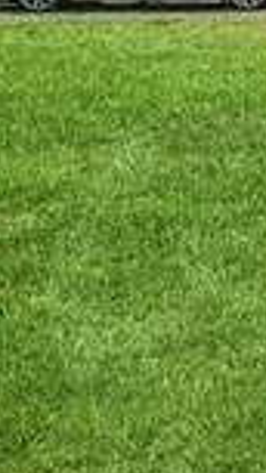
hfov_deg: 9.7
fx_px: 1079
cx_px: 860
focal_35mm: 86
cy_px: -65
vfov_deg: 23.1
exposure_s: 1/160
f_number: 11
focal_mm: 14
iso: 100
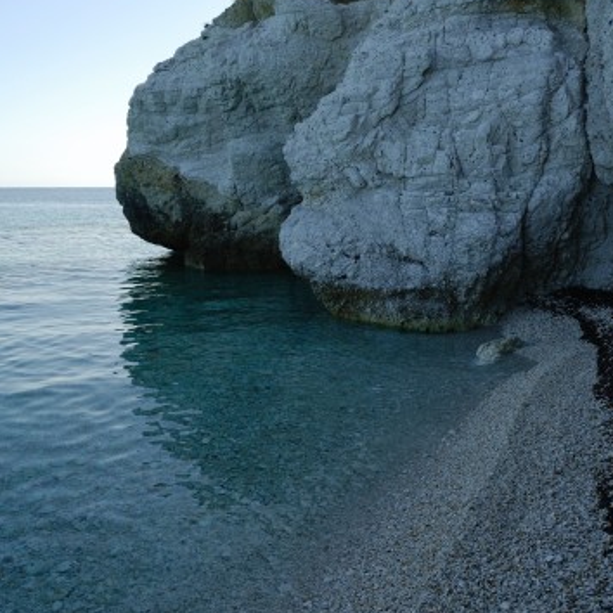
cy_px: 279
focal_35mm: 35
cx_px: 309
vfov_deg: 47.2
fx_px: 701
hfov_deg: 47.2
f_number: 8
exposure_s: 1/200
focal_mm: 18
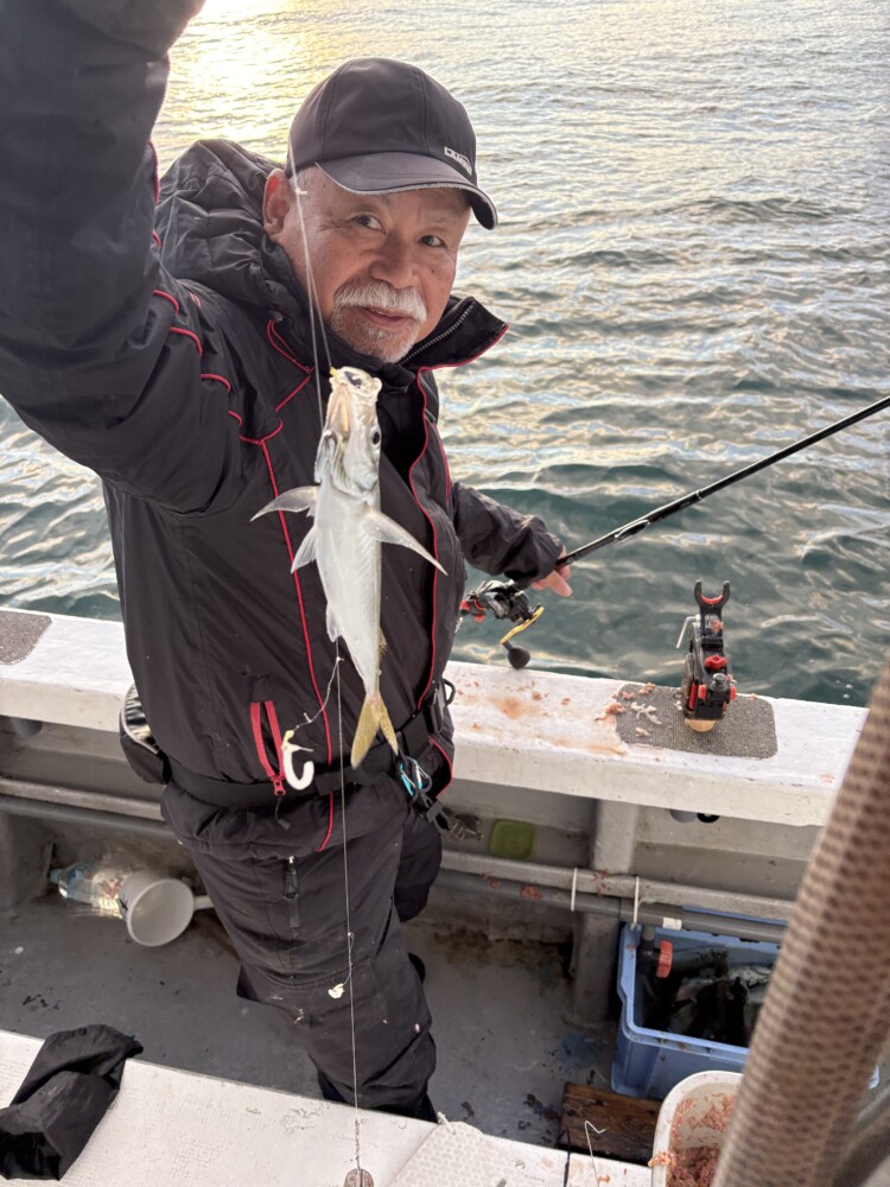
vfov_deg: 67.3
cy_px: 594
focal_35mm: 26
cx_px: 445
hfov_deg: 53.1
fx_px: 891
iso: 64
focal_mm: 5.96
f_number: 1.6
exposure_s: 1/392
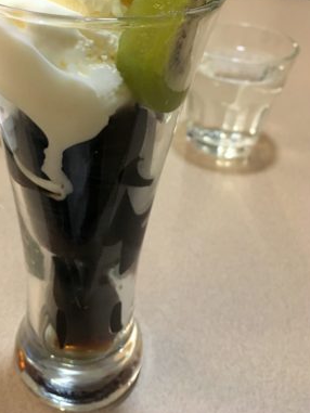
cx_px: 105
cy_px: 139
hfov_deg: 35.6
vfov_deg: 46.1
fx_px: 477
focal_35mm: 40
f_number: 2.2
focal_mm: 4.15
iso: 200
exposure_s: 1/20
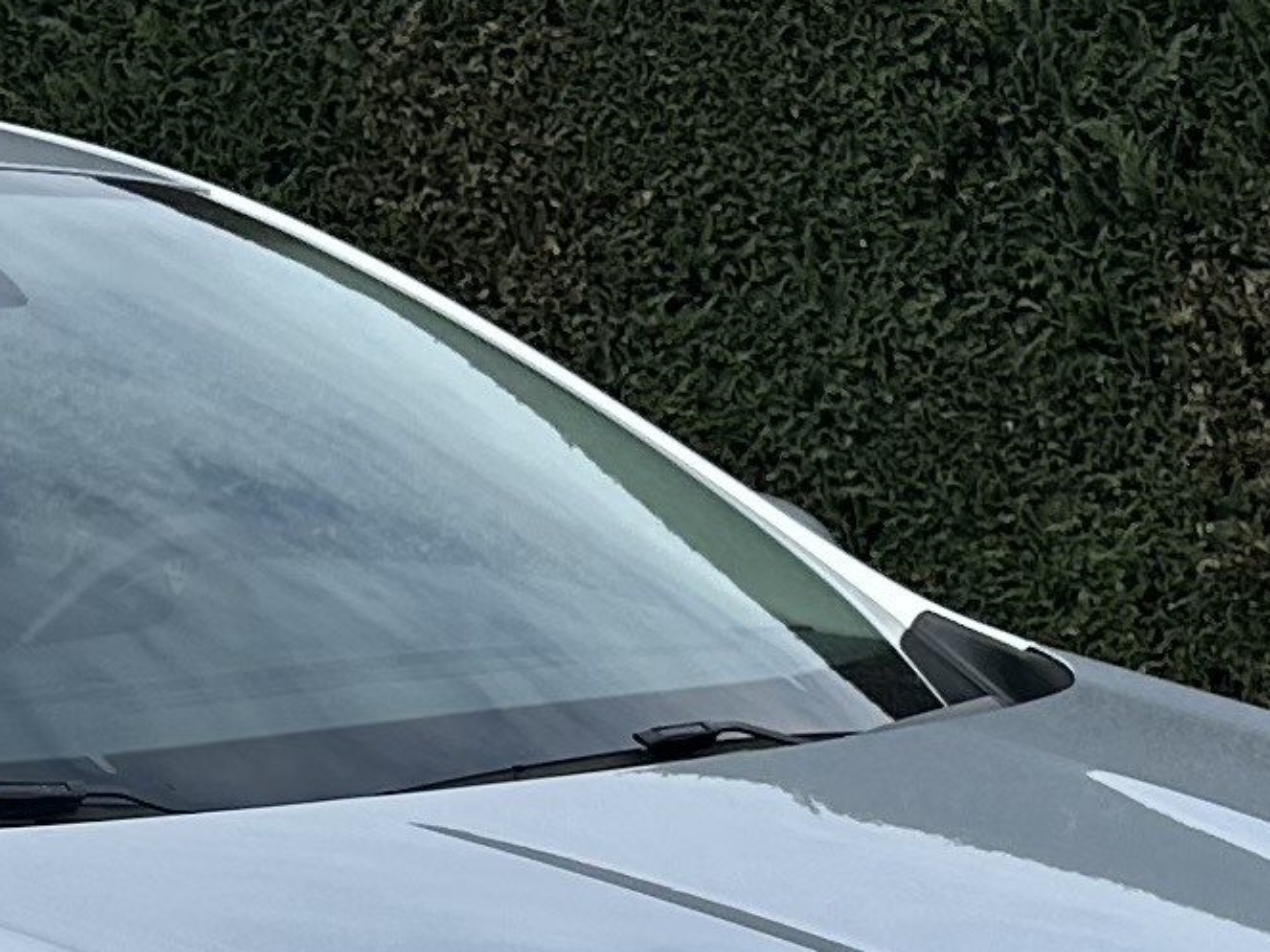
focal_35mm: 146
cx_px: 100
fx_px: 5356
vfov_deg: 10.1
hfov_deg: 13.4
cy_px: 979
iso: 80
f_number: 1.78
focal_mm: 6.86
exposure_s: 1/1751
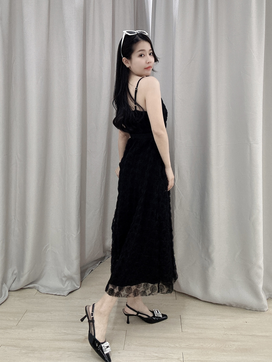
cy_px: 181
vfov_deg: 73.9
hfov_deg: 58.9
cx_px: 136
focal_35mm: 23
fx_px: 241
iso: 125
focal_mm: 2.69
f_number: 1.9
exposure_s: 1/50
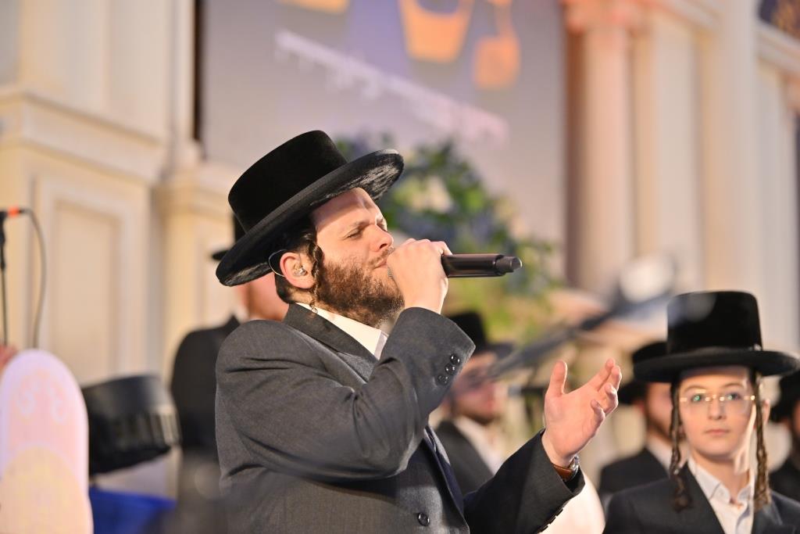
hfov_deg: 15.2
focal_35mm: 135
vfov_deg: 10.2
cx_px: 400
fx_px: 3000
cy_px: 267
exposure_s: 1/320
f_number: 2.8
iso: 800
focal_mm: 135
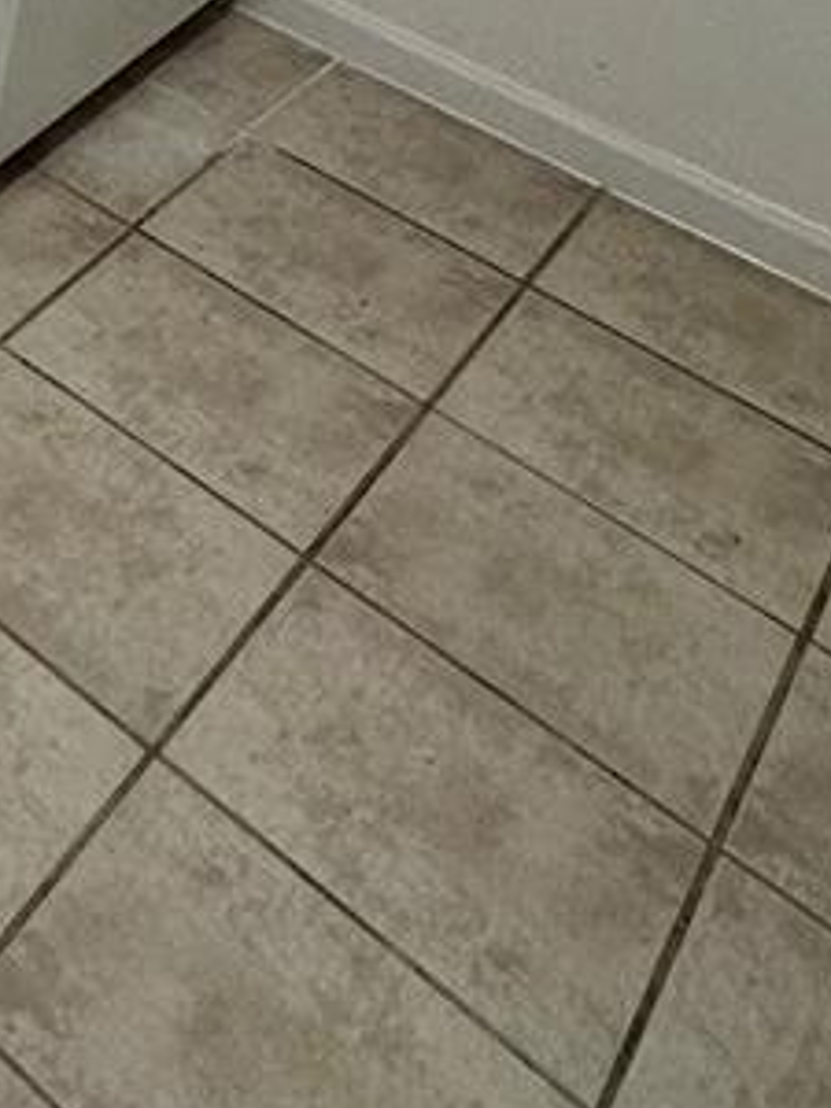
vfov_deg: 24.5
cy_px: -654
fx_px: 1792
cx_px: -735
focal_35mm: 56
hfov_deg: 18.8
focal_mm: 2.22
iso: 125
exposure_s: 1/120
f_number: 2.2
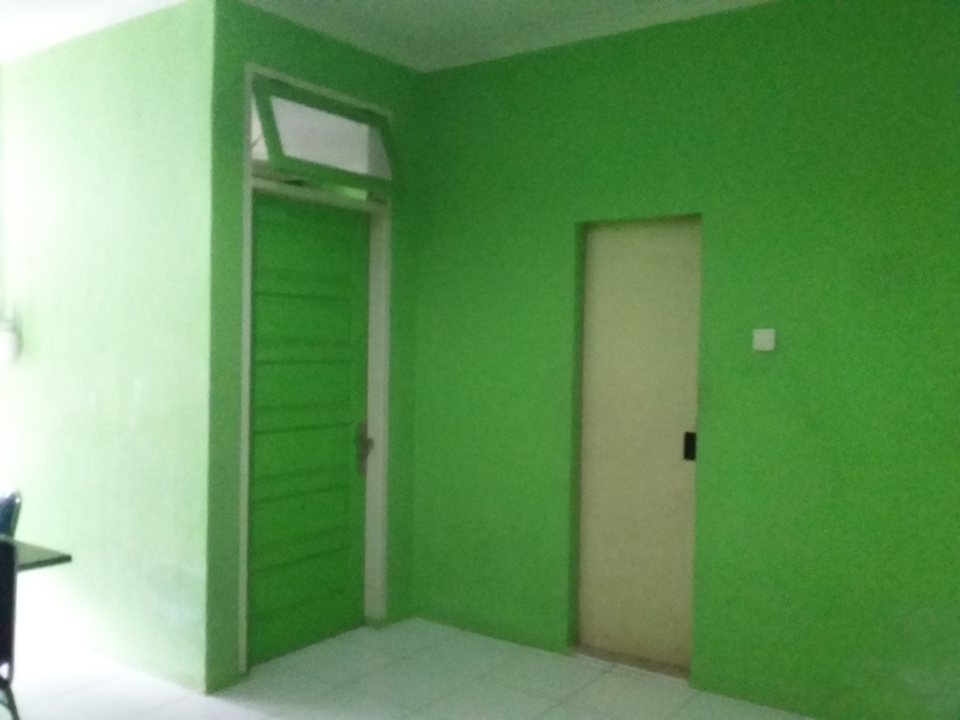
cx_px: 480
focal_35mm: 31
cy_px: 360
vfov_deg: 45.4
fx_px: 860
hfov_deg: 58.4
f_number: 2.2
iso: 1000
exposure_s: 1/17
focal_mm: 3.3
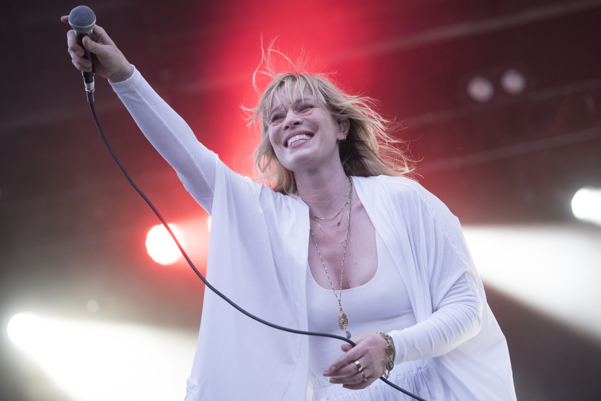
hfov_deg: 18.3
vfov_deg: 12.2
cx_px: 300
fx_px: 1871
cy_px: 200
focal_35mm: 112
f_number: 2.8
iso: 500
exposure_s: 1/160
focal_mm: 112
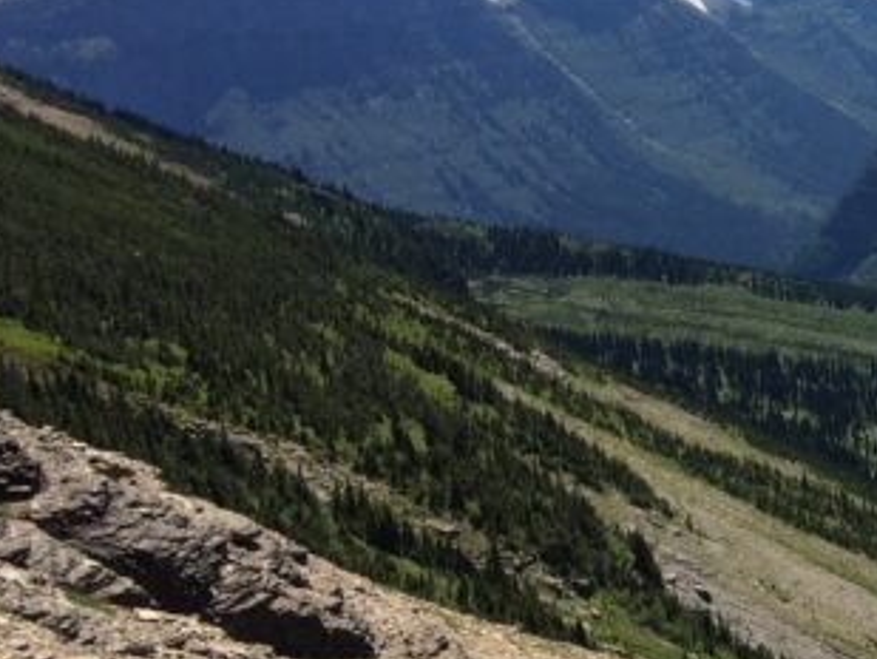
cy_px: 256
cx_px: 1025
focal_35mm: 72
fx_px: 1825
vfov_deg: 20.4
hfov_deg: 24.7
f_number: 2.2
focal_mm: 4.15
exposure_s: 1/2933
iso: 32
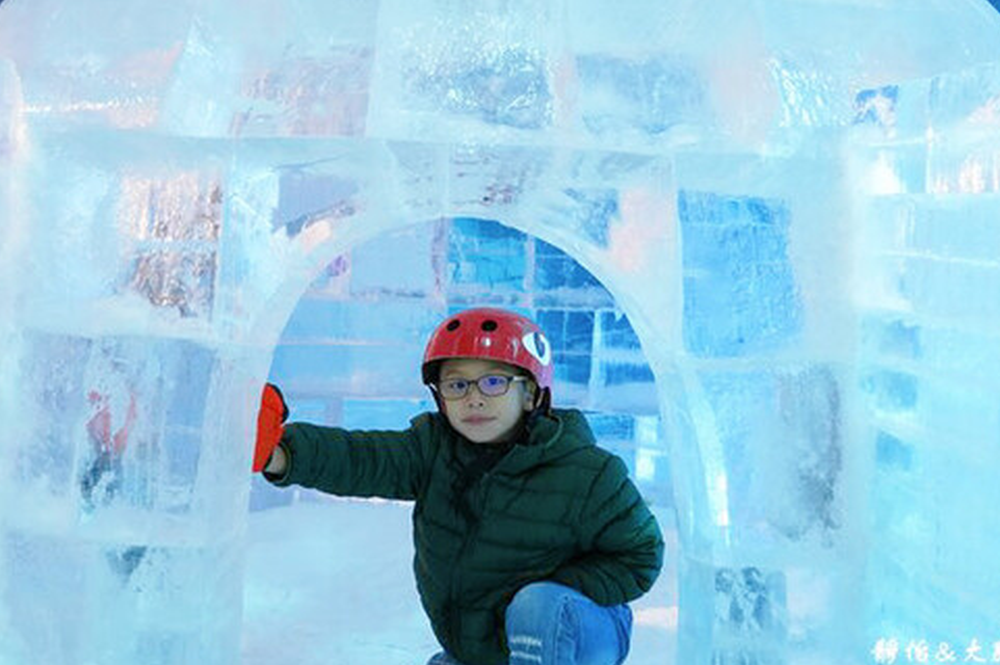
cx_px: 435
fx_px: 1471
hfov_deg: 37.5
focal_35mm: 53
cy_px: 299
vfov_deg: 25.5
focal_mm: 30
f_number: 4
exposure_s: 1/30
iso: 1600
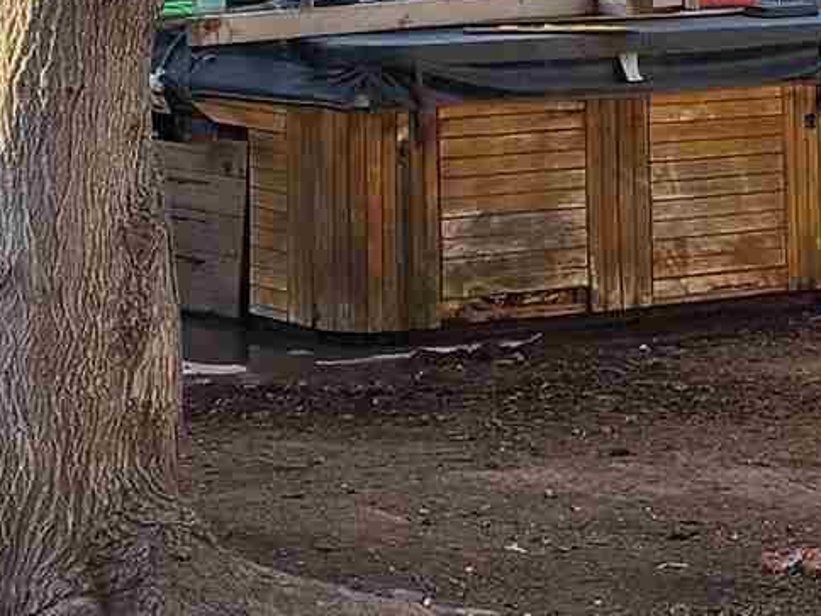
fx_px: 3463
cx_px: 436
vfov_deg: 9.9
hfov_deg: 13.5
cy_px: -239
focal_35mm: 146
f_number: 1.8
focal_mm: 6.4
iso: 12
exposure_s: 1/305
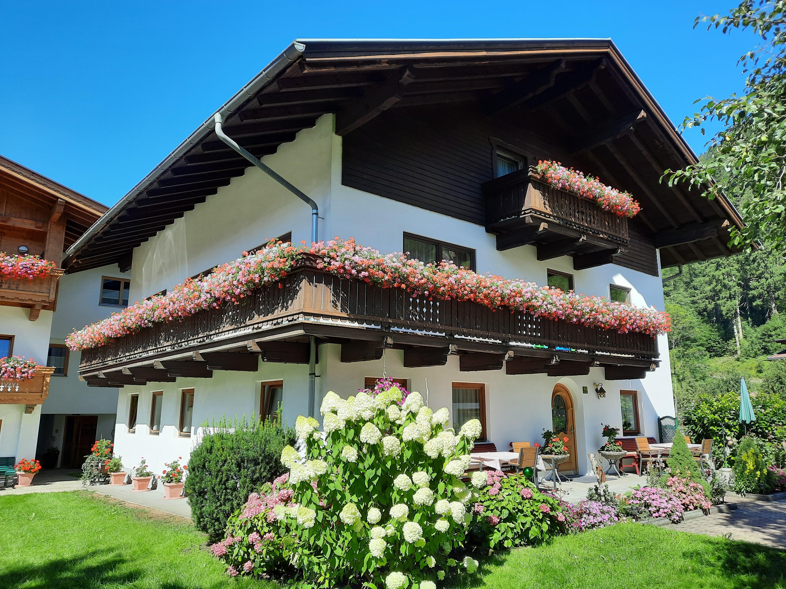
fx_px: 568
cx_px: 393
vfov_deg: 54.9
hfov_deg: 69.4
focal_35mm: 25
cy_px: 294
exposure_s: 1/328
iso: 32
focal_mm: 4.6
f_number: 2
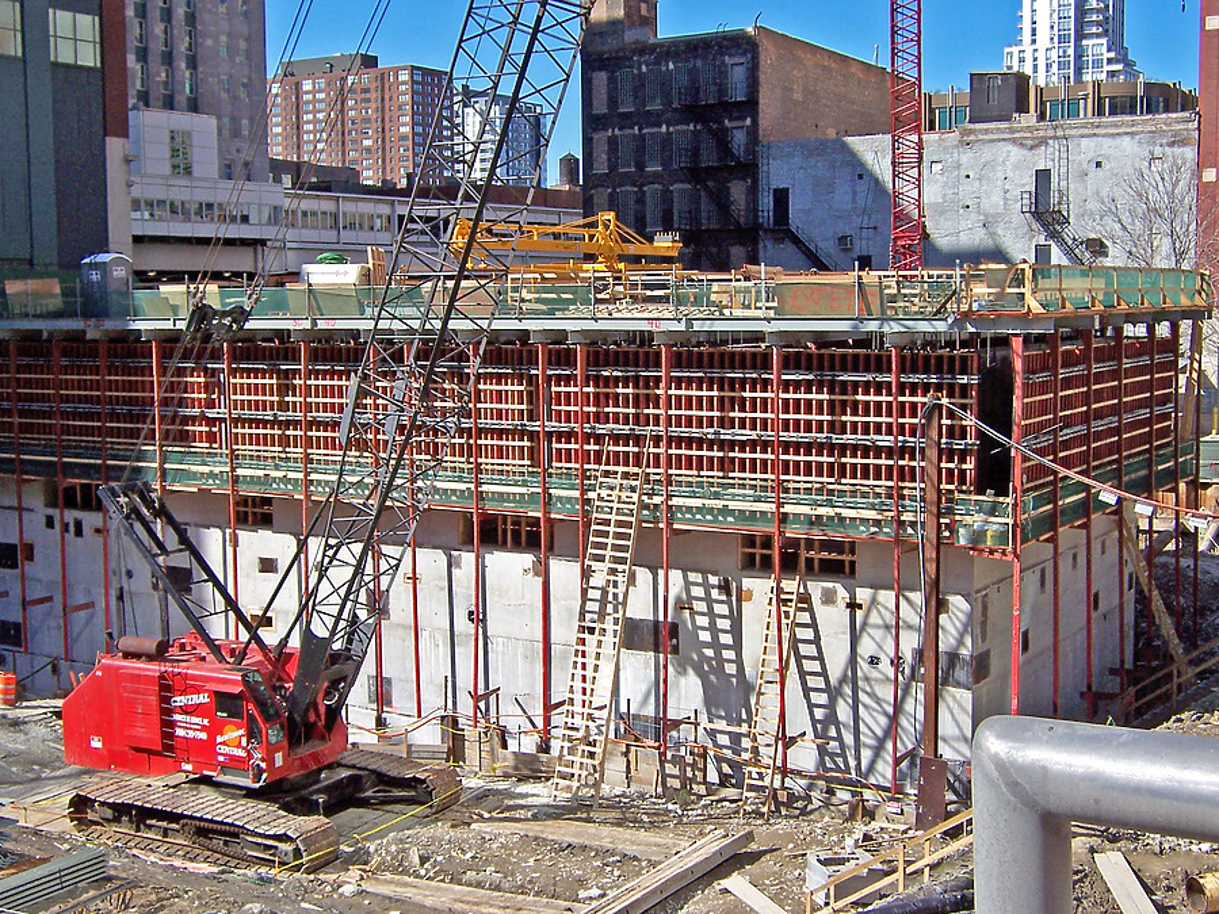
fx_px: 1726
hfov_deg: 38.9
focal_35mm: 49
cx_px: 610
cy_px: 457
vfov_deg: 29.7
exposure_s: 1/750
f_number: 4
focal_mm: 8.2
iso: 80
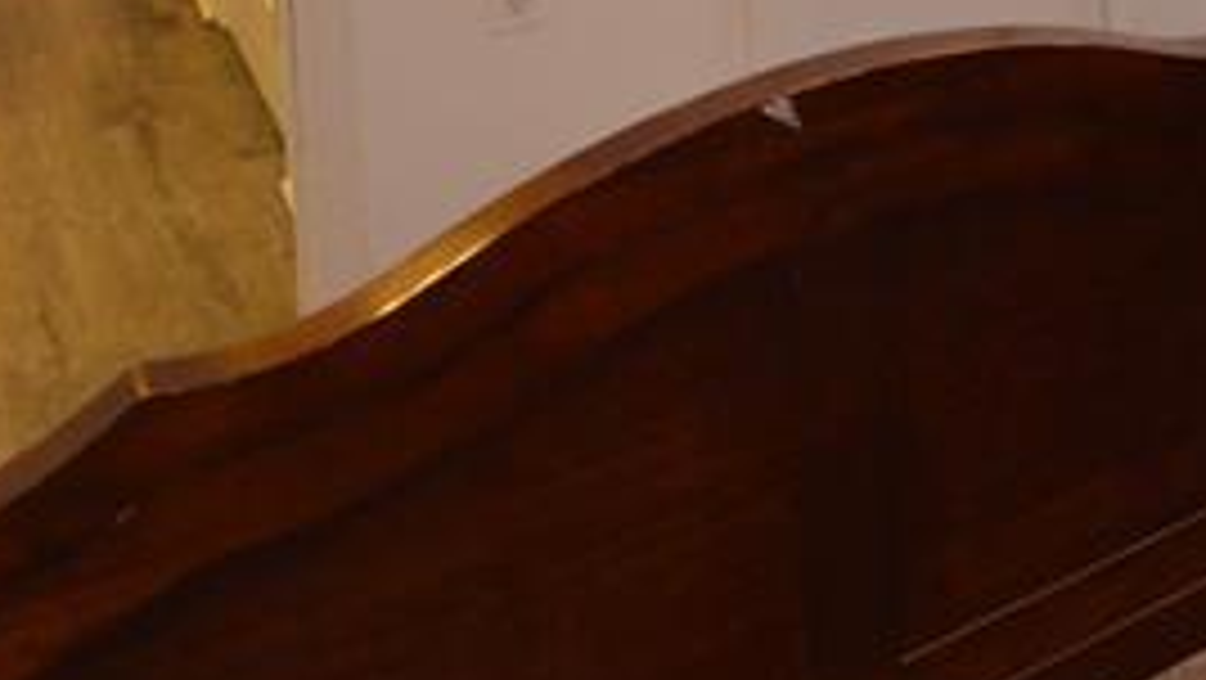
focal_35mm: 60
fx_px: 1919
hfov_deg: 28.3
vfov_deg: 15.8
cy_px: -680
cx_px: 1593
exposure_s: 1/60
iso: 1000
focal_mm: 10
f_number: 3.5
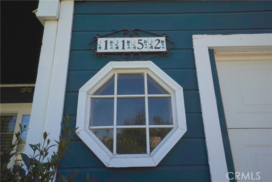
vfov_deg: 48.0
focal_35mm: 27
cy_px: 91
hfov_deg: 67.4
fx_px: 204
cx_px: 136
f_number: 22
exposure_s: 1/200
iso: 640
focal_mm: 18
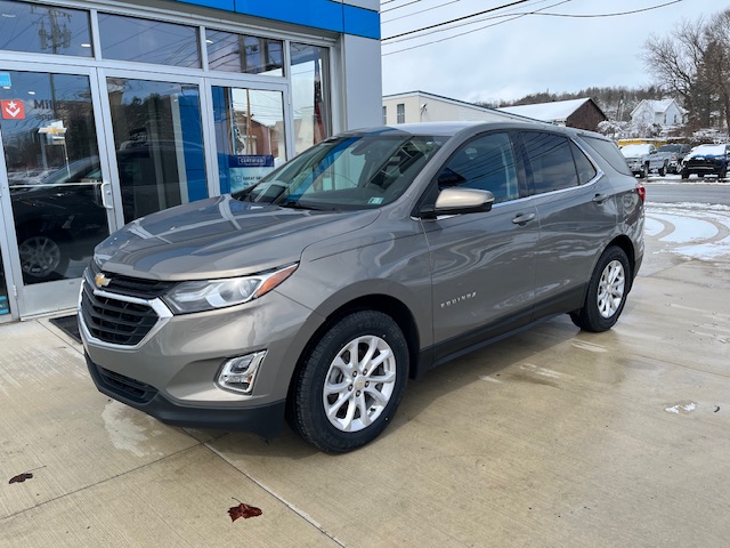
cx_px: 365
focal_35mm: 26
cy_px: 274
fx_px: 548
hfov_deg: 67.3
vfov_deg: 53.1
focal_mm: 5.1
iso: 50
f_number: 1.6
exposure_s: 1/2513
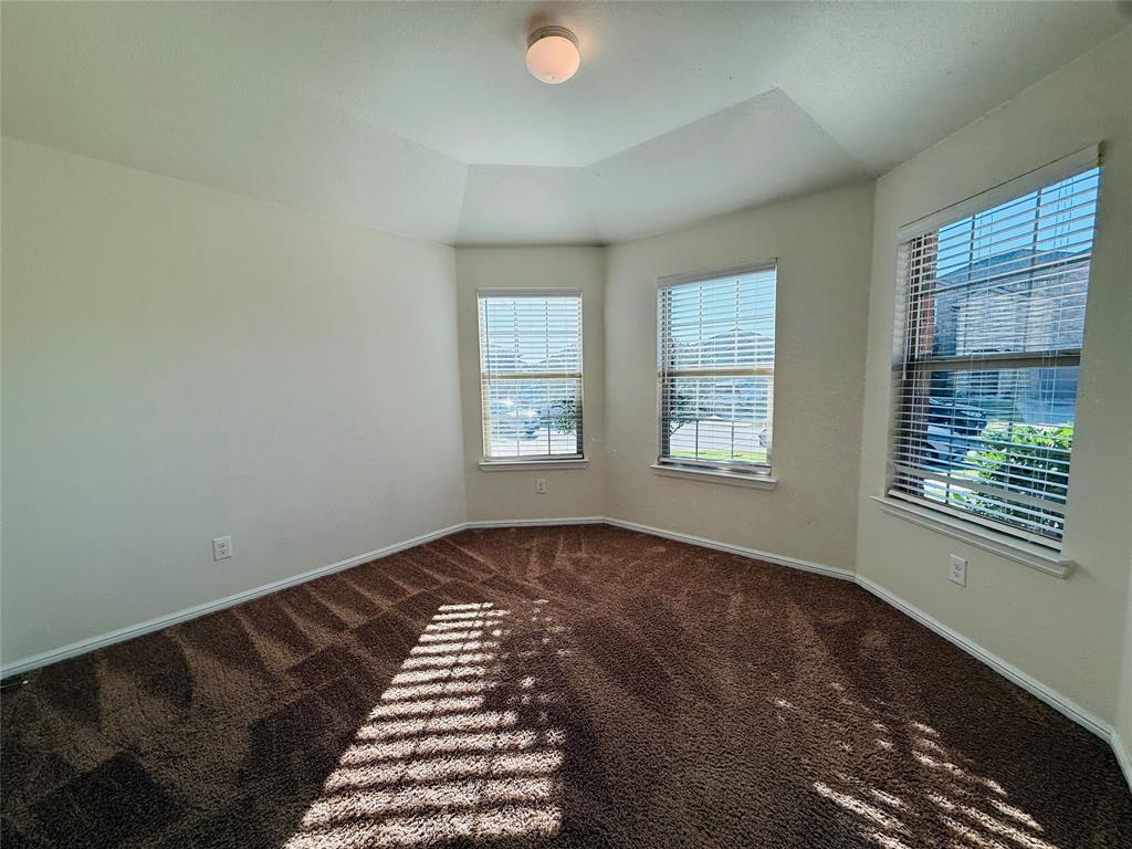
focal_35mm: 14
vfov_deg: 85.7
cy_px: 424
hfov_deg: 102.1
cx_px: 566
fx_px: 458
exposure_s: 1/421
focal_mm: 2.22
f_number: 2.2
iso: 64
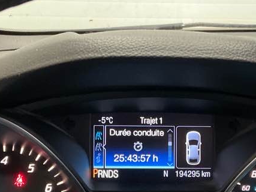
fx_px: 569
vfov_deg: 19.0
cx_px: 150
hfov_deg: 25.3
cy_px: 148
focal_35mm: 77
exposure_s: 1/38
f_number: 1.8
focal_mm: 3
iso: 250
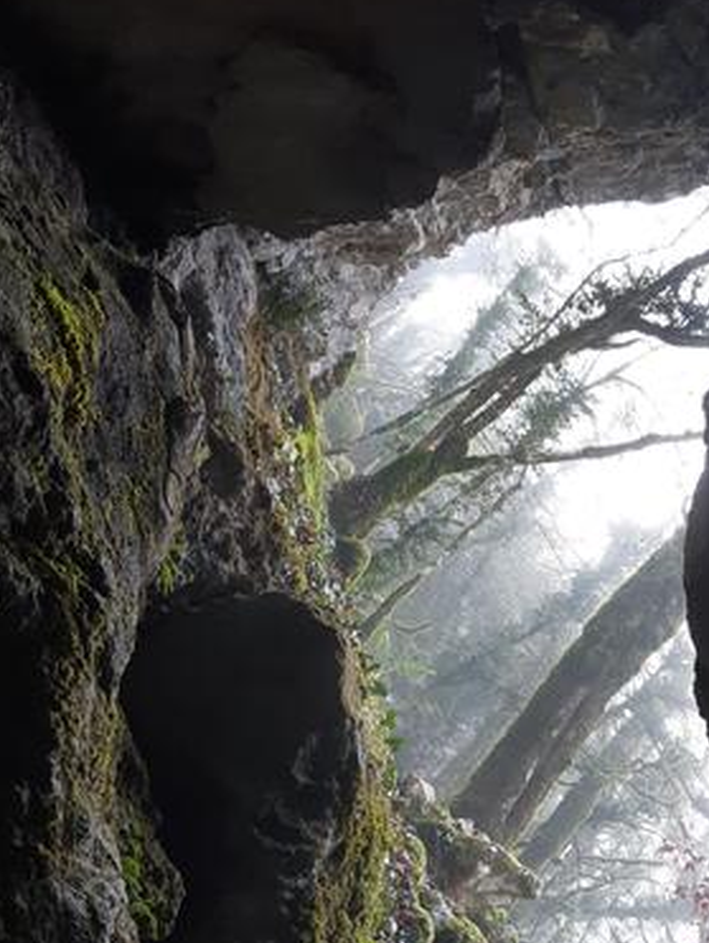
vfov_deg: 44.3
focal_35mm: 42
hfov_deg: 33.8
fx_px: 1145
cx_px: 521
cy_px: 605
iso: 50
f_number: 1.7
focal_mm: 3.93
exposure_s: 1/100
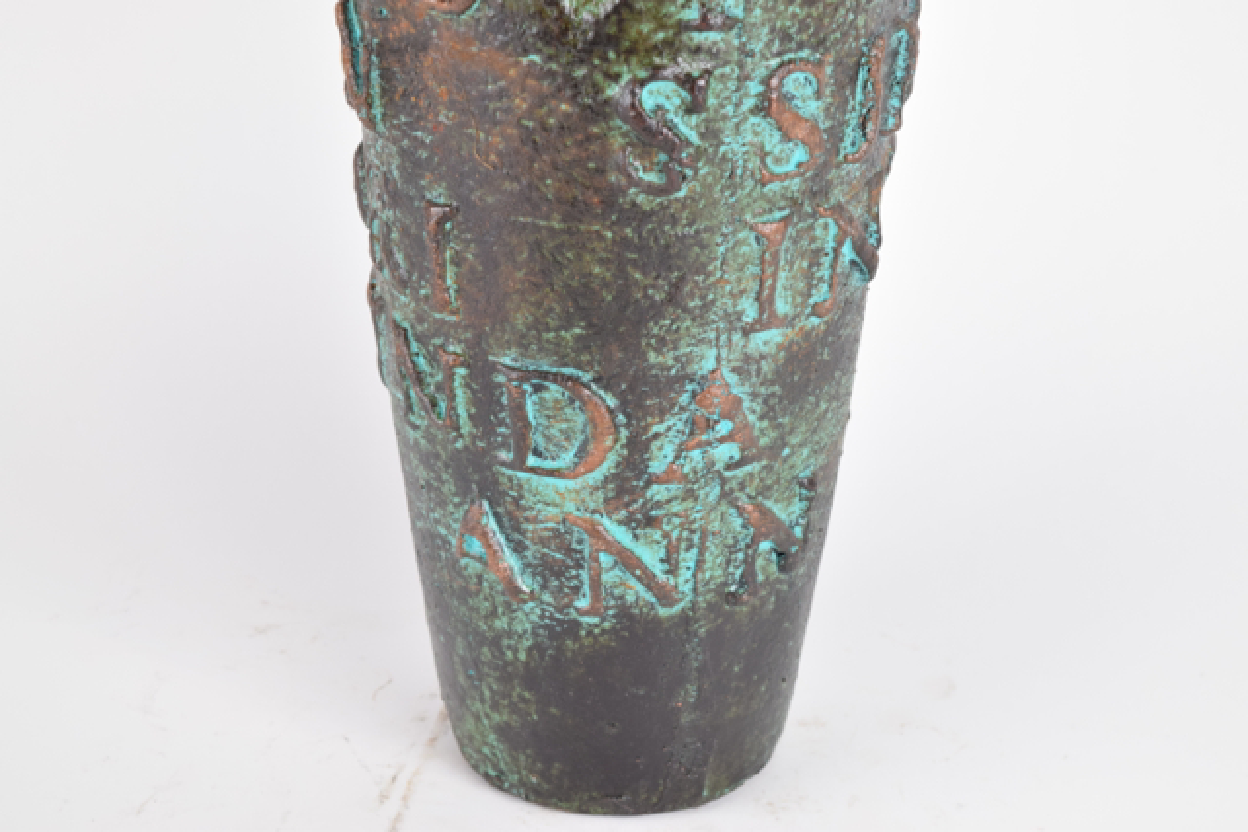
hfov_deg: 24.6
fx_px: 2860
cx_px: 624
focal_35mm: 82
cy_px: 416
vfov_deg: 16.6
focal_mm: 55
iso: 800
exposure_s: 1/125
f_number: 8
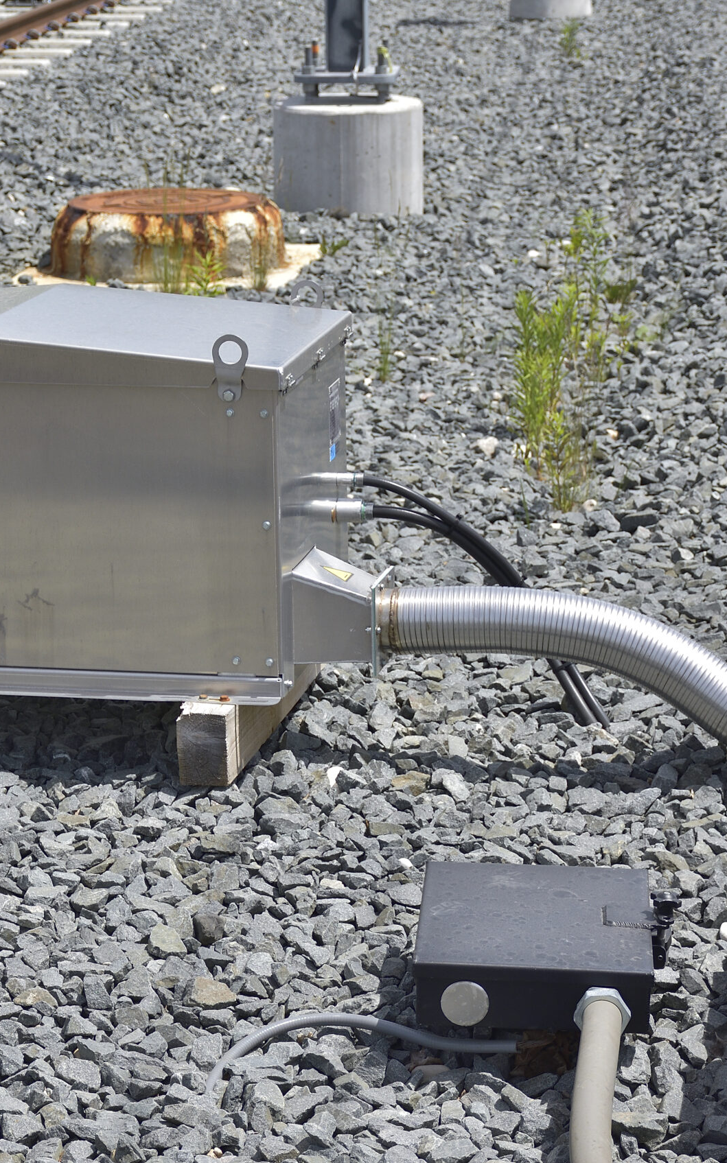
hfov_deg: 13.5
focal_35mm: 97
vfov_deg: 21.4
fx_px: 3076
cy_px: 580
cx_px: 311
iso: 100
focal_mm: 42
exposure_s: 1/1000
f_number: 4.5
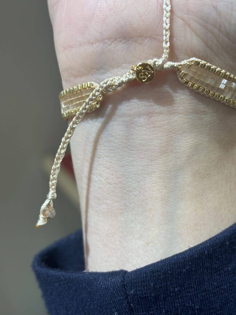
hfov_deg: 28.0
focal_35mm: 52
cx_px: 118
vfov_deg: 36.8
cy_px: 158
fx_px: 473
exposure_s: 1/50
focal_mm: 5.96
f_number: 1.6
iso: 32
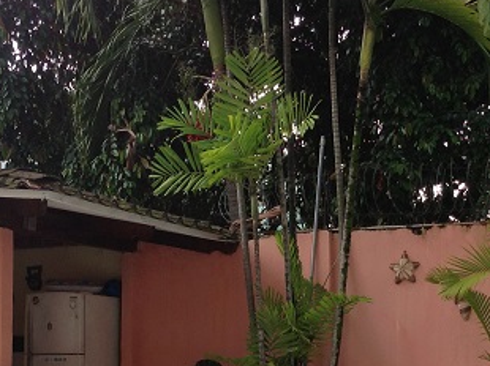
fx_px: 1231
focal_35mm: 87
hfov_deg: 22.5
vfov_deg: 16.6
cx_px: 272
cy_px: 374
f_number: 2.4
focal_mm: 4.13
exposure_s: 1/194
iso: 50
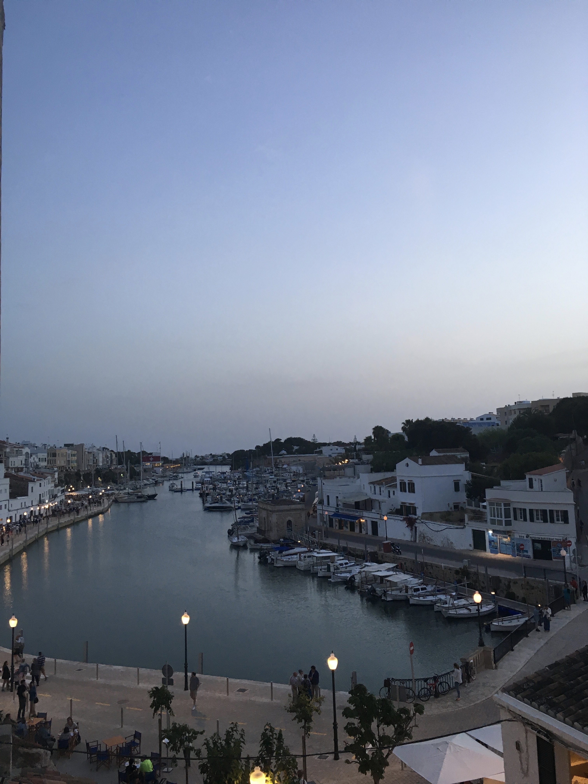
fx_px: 657
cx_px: 294
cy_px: 392
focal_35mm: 29
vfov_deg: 61.7
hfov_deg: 48.2
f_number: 2.2
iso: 40
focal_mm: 4.15
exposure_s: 1/33
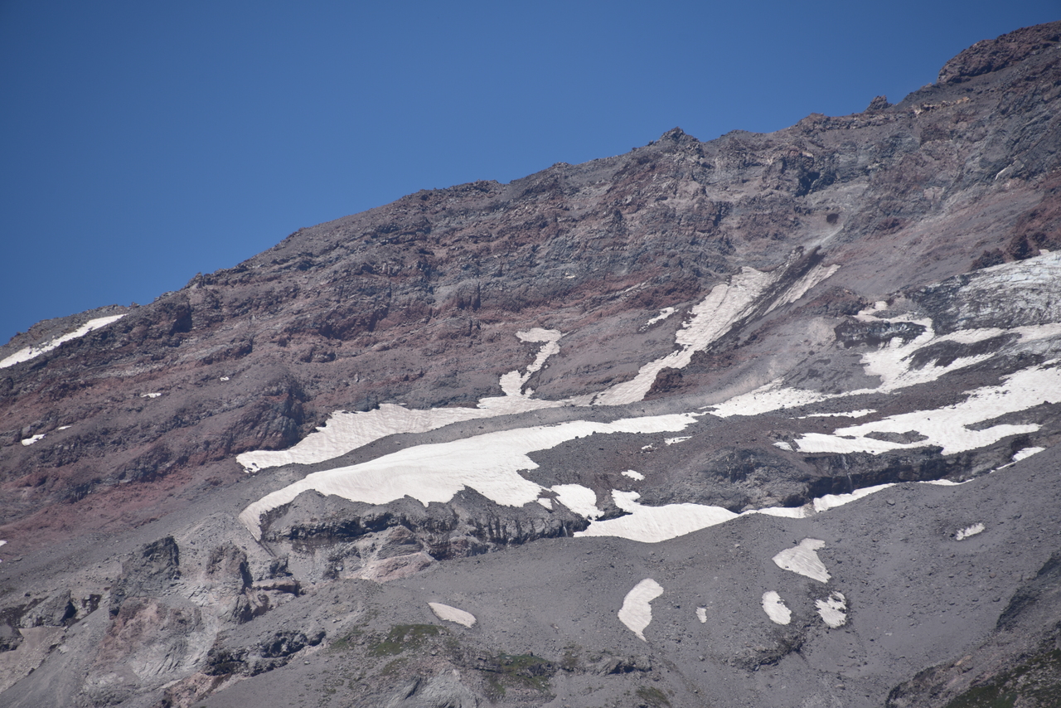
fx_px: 8843
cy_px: 354
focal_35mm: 300
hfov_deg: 6.9
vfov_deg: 4.6
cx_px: 530
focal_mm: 300
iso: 100
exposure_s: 1/640
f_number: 8
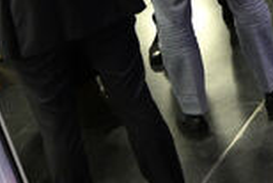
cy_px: -229
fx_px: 1419
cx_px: 920
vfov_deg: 7.0
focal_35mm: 187
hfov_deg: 8.4
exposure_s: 1/40
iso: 2000
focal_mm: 24
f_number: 3.2
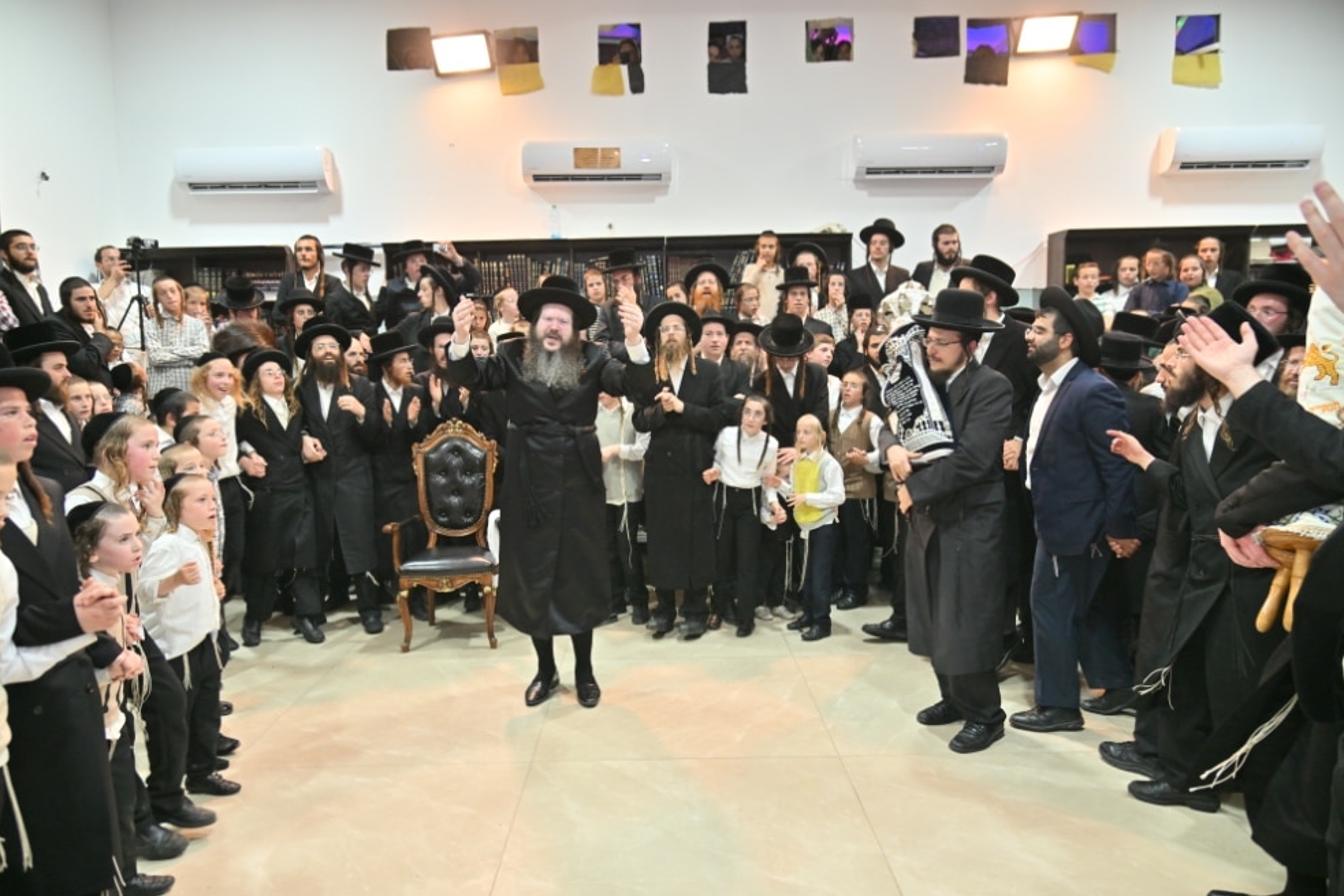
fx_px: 933
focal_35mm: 25
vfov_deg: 51.3
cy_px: 440
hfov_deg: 71.5
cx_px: 655
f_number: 4
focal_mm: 24
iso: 400
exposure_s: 1/200
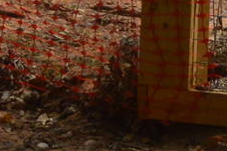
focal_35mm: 243
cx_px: 743
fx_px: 1526
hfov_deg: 7.3
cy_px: -310
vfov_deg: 5.3
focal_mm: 23
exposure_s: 1/500
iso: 280
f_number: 11
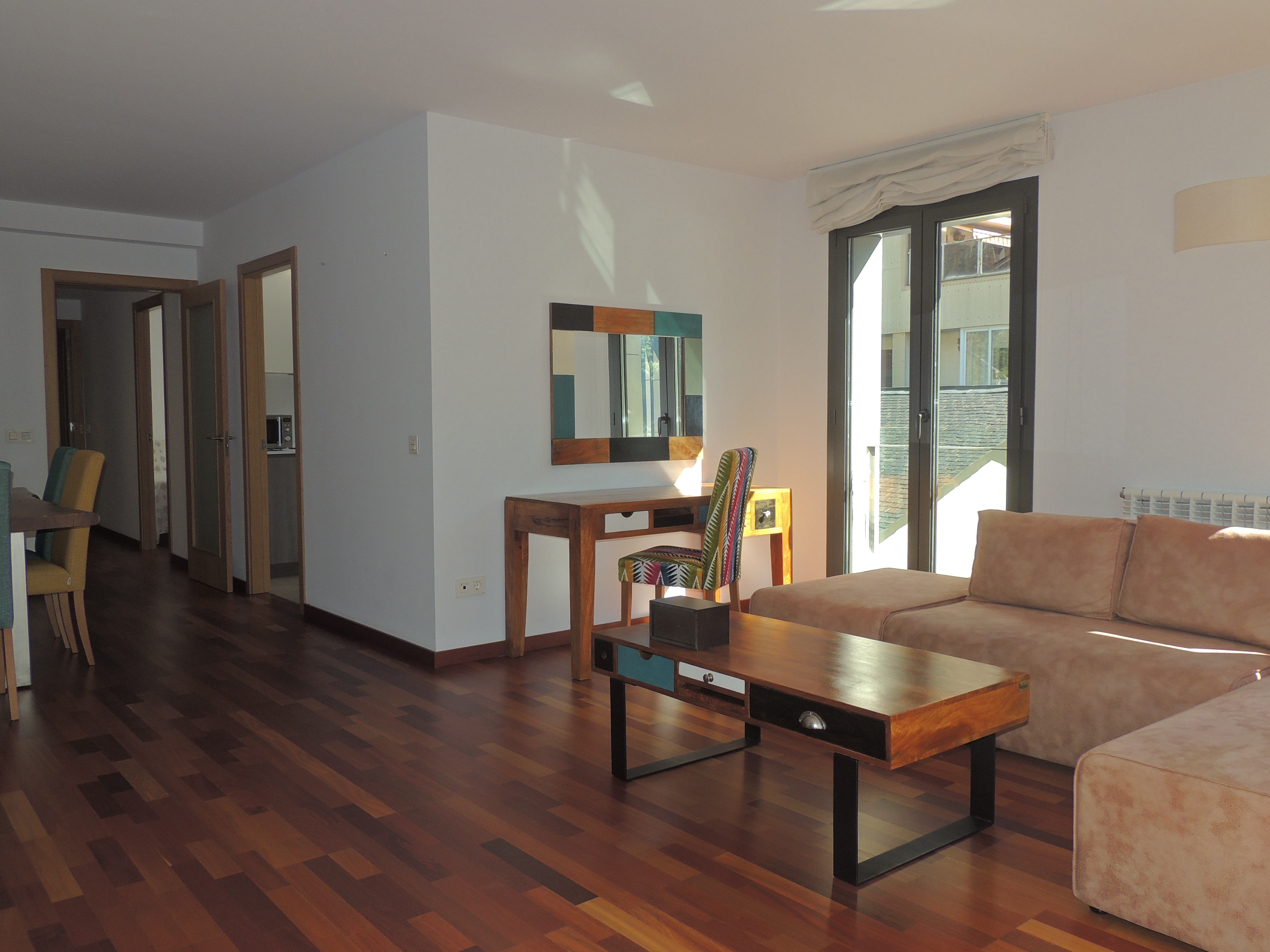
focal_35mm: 28
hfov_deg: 63.4
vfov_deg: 49.7
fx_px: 1027
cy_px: 476
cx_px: 635
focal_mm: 4.9
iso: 100
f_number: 3.1
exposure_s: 1/160
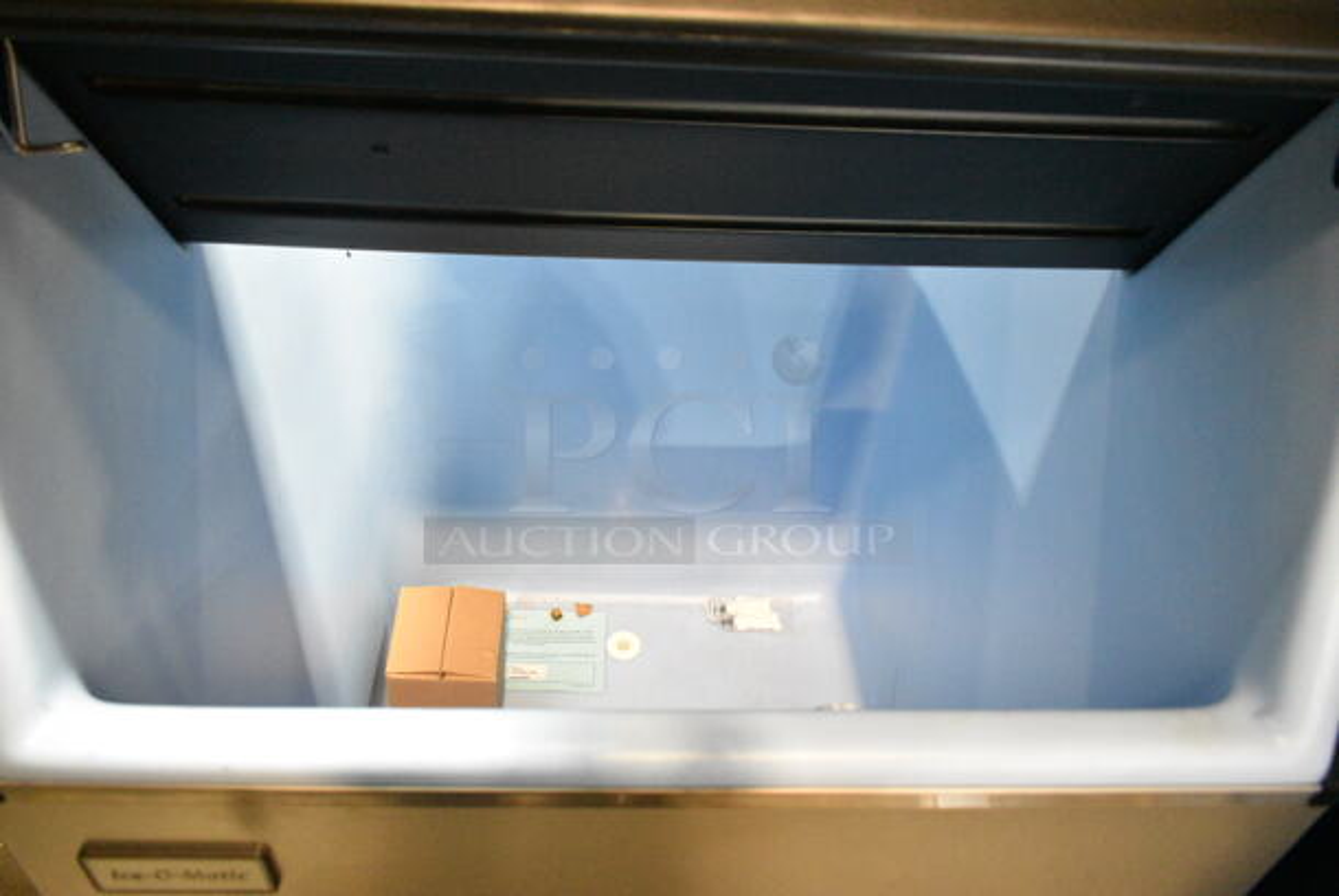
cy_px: 448
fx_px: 1005
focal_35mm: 27
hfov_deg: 67.3
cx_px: 670
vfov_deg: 48.0
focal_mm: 18
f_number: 4
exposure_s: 1/400
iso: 6400
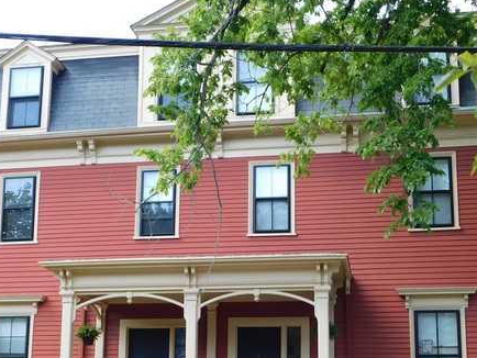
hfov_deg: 33.2
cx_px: 230
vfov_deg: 25.0
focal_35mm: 58
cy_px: 265
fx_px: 800
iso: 125
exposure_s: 1/160
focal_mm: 6.3
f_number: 3.5
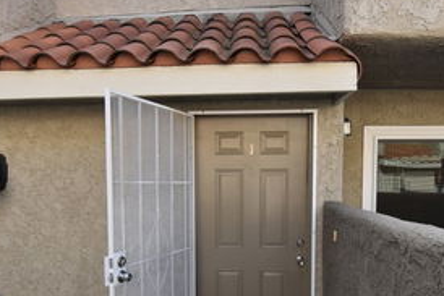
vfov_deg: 44.2
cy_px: 209
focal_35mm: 29
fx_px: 356
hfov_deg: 63.8
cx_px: 219
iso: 400
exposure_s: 1/200
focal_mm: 11
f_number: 7.1
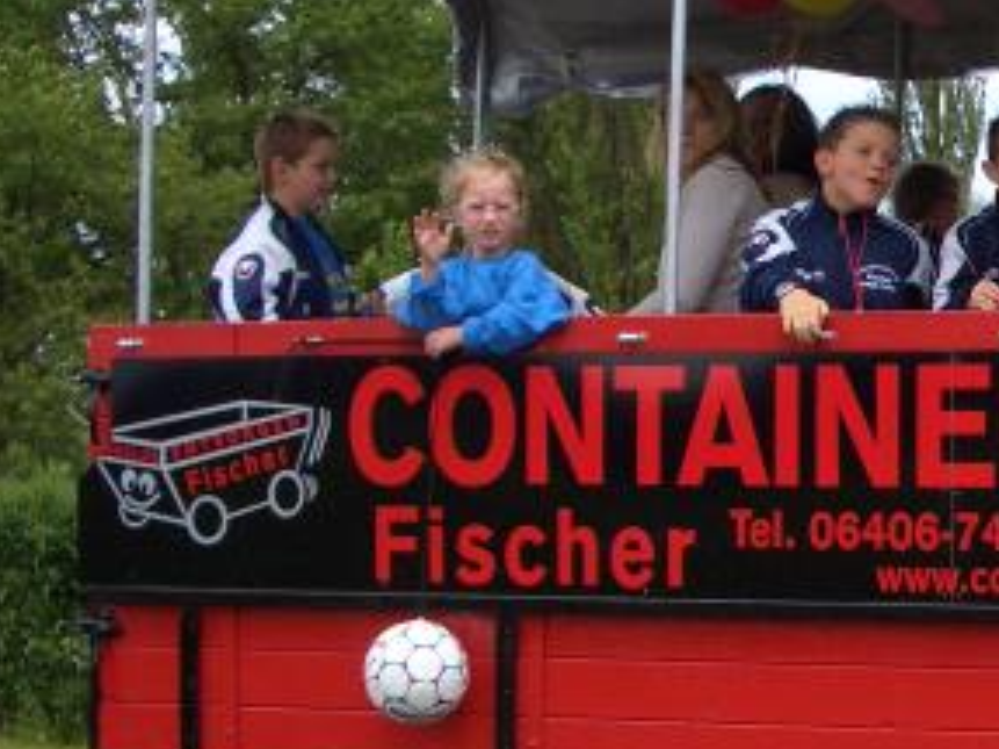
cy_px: 439
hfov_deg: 23.5
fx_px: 2250
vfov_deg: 18.9
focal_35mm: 78
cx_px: 1090
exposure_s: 1/500
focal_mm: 5.8
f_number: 4.3
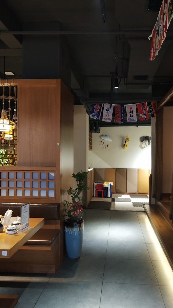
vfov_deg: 59.5
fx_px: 269
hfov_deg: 35.5
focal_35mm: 33
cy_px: 153
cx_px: 101
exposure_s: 1/50
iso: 329
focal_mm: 3.95
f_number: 1.8
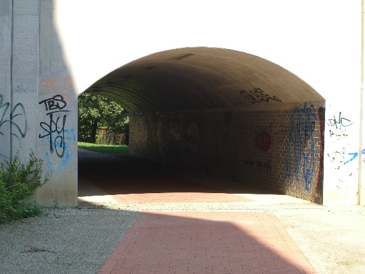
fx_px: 843
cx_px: 182
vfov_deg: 18.4
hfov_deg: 24.4
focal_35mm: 80
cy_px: 137
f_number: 4.4
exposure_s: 1/250
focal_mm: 16.6
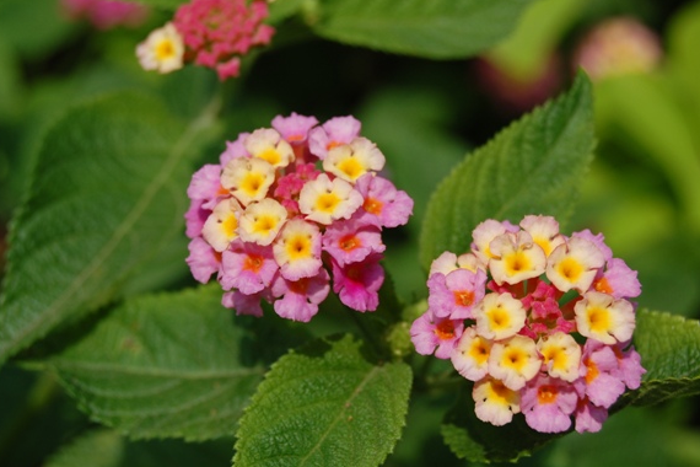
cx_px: 338
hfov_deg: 22.0
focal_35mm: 93
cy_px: 208
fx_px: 1800
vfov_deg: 14.8
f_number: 8
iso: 200
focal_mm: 55
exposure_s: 1/640
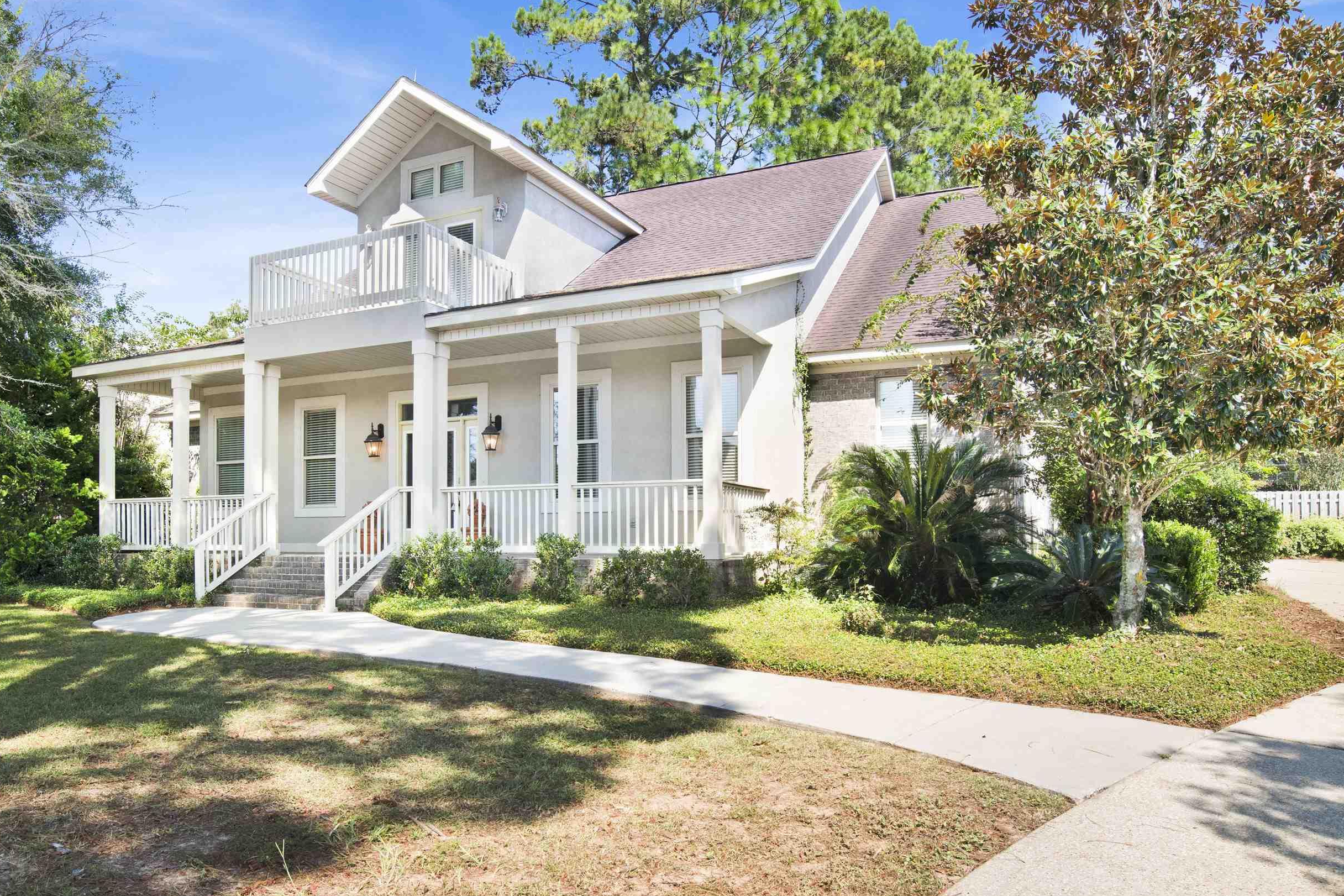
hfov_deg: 73.7
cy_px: 533
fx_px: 896
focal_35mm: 24
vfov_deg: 52.8
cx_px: 629
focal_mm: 19
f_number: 11
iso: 200
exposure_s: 1/60
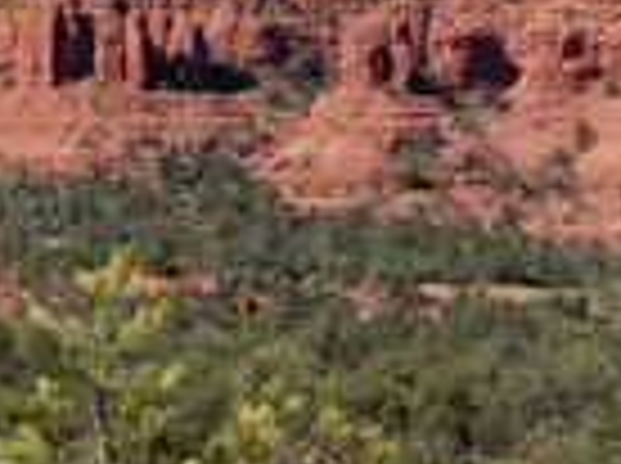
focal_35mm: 145
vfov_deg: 9.8
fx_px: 2597
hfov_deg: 13.6
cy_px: -279
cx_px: 382
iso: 40
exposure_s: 1/2400
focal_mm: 4.2
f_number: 1.7
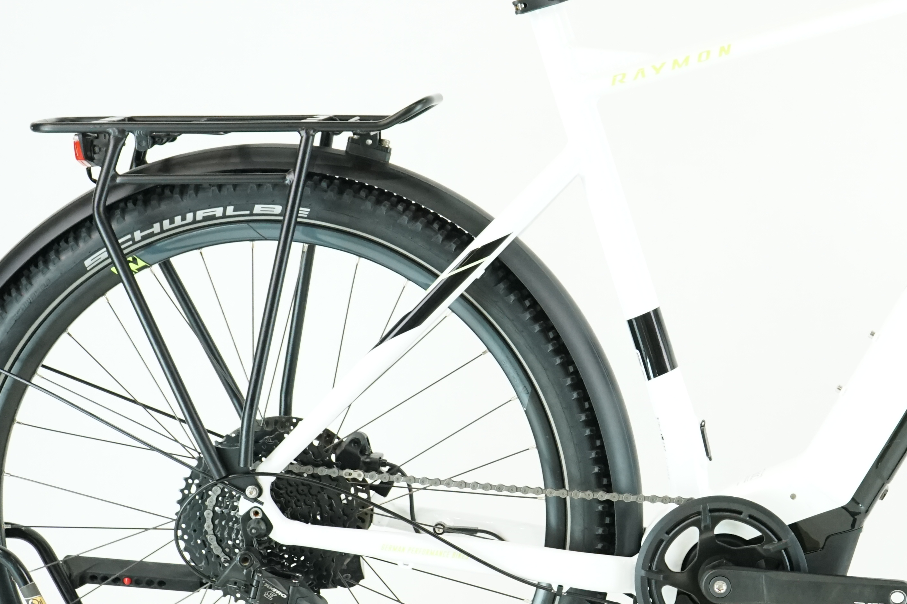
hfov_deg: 17.2
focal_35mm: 117
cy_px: 267
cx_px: 837
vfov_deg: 11.7
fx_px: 2947
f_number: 5
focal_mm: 55
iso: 2000
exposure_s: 1/200
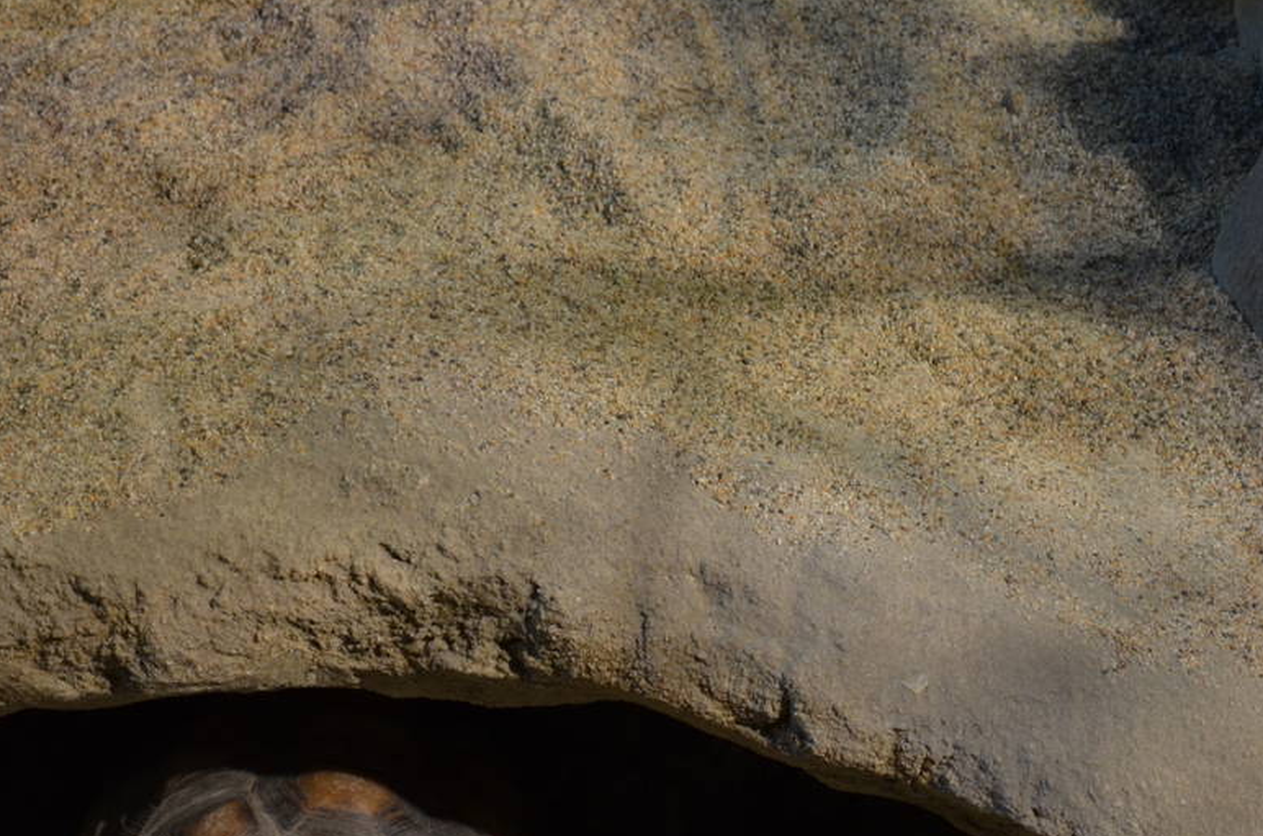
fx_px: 5987
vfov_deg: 7.9
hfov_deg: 12.0
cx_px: 614
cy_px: 836
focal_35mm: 171
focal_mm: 55
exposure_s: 1/50
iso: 800
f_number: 5.6
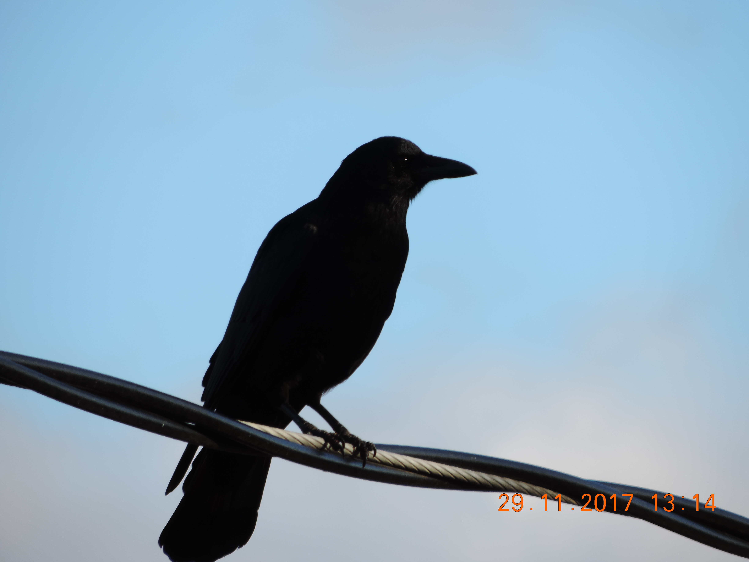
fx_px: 17310
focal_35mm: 800
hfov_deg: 2.5
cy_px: 281
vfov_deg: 1.9
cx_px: 374
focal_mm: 142.6
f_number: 5.2
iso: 80
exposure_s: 1/400
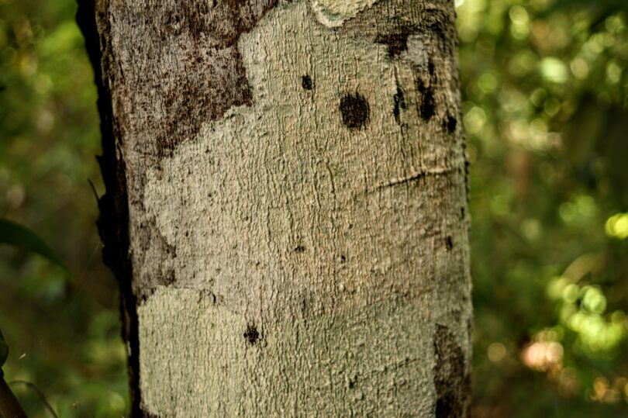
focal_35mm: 46
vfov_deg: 28.9
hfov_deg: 42.3
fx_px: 811
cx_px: 314
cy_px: 209
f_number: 4.2
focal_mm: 31
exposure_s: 1/80
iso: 100
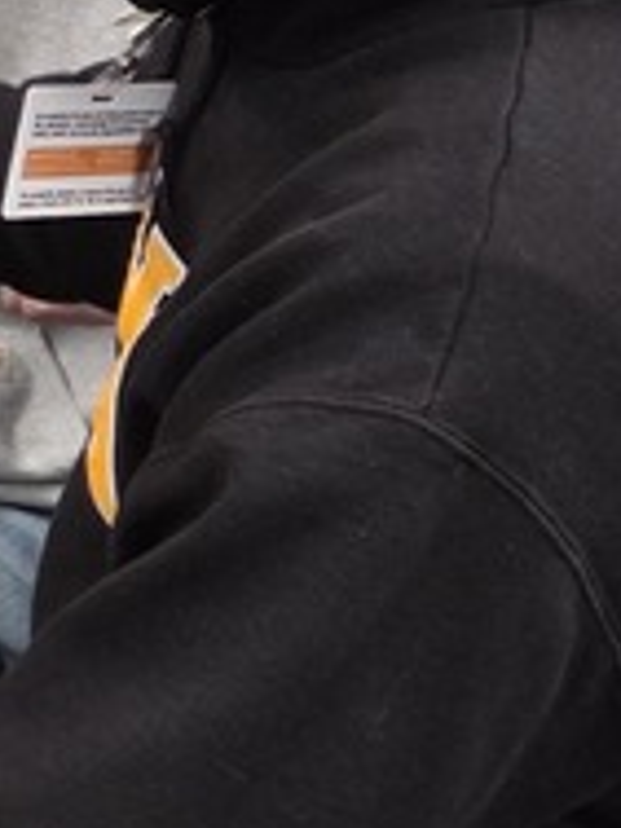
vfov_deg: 15.5
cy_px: 9
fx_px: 2990
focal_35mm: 125
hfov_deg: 10.5
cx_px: -780
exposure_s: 1/120
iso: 1000
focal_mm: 5.4
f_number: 1.8
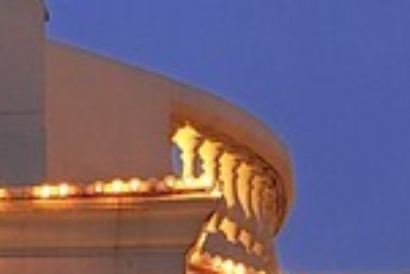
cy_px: 1447
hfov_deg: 2.7
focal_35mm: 748
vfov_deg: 1.8
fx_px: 8518
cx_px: -899
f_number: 10
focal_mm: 70
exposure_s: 1/4
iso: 200
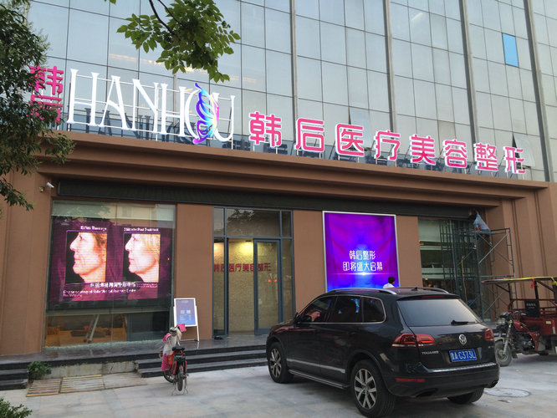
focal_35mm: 29
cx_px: 278
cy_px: 209
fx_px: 467
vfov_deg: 48.3
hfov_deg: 61.6
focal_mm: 4.15
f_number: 2.2
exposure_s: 1/60
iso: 40
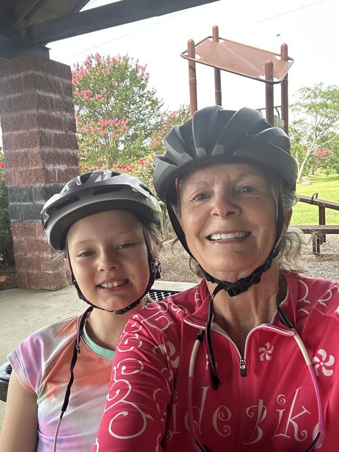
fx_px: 392
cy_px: 226
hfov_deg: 46.8
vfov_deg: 60.0
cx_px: 170
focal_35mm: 30
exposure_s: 1/121
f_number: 1.9
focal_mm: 2.69
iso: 50
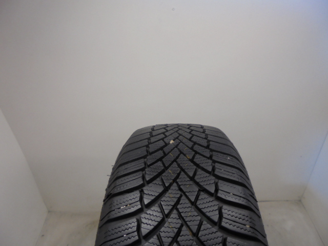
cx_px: 164
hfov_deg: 67.3
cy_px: 123
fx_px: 246
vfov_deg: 53.1
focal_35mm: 26
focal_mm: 4.6
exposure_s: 1/40
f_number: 3.5
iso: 100
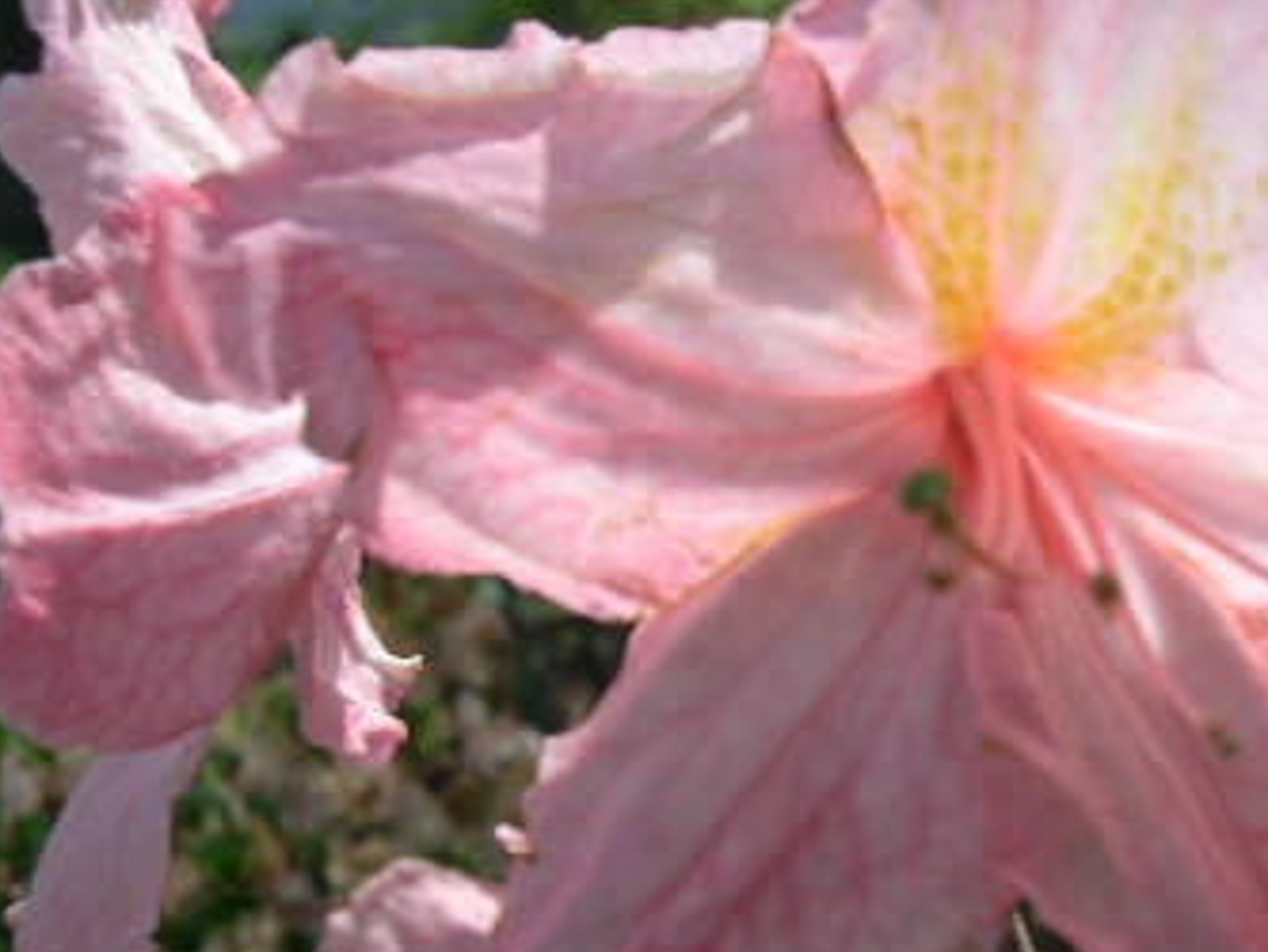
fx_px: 2675
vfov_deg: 20.1
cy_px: 640
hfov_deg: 26.3
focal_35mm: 73
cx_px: 982
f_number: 7.6
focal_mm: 8
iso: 100
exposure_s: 1/89
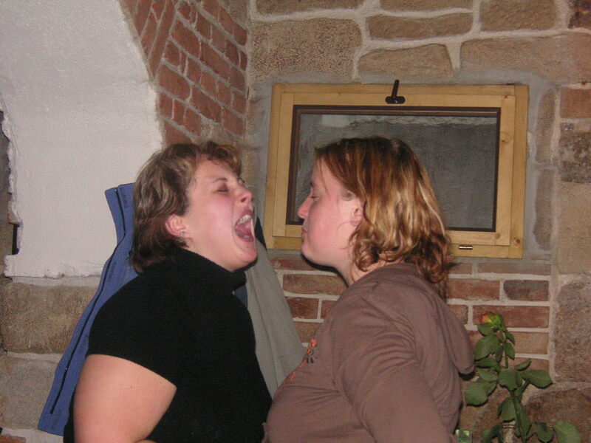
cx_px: 296
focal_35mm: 66
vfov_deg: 22.3
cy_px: 222
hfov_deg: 29.4
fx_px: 1127
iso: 160
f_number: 4
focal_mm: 11
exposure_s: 1/60
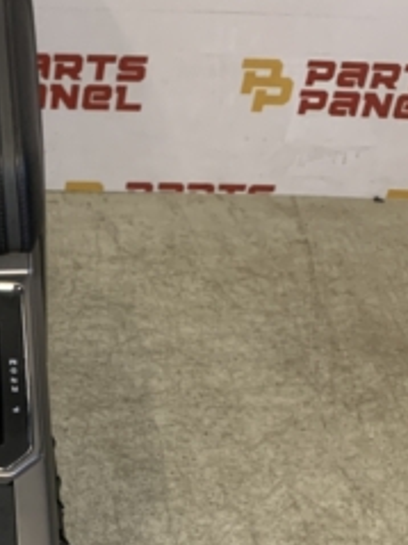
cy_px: 490
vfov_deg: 22.0
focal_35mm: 87
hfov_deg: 16.2
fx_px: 1368
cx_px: -91
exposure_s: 1/40
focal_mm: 4.25
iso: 400
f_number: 1.8
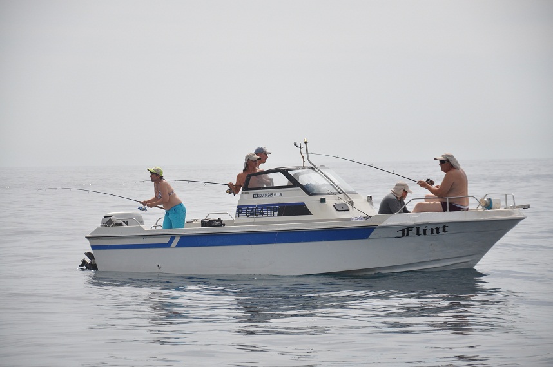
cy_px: 184
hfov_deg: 13.1
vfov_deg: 8.7
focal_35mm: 158
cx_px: 276
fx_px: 2417
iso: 400
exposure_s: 1/640
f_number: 6.3
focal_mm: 105
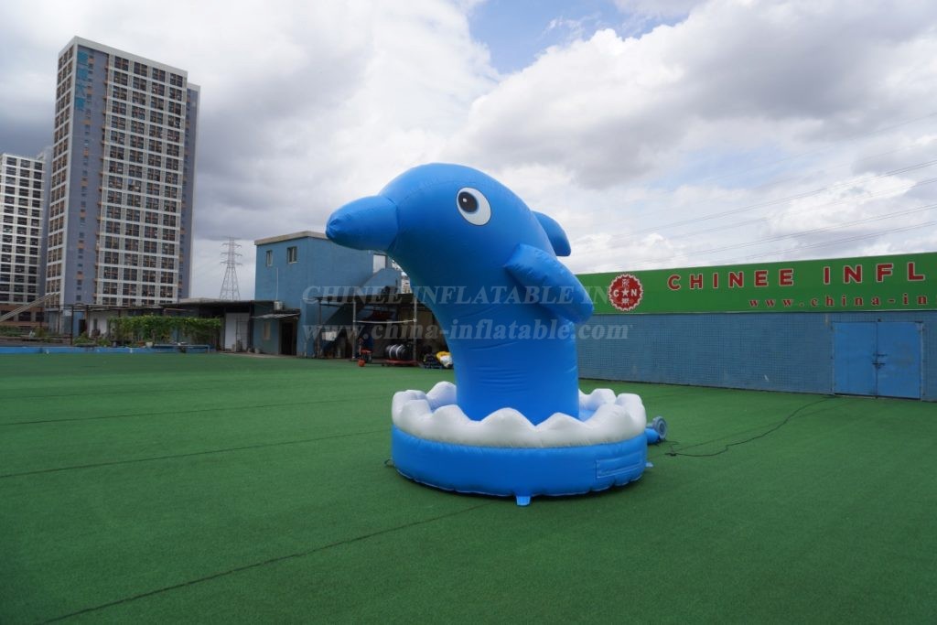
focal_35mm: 24
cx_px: 468
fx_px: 625
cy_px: 312
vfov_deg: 53.1
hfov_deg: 73.7
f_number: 4.5
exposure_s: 1/800
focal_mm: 16
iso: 100
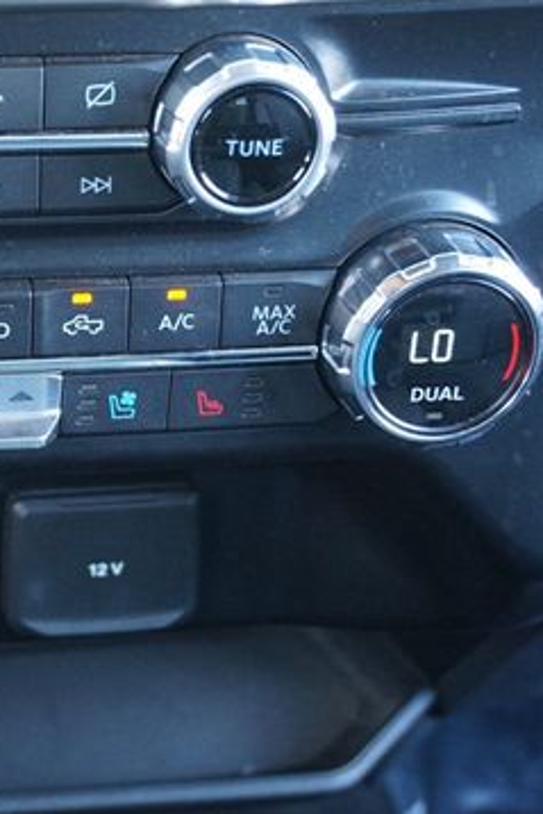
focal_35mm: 75
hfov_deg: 17.6
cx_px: -52
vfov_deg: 26.9
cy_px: 334
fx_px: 1695
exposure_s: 1/60
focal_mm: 28
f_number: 4.5
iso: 1600
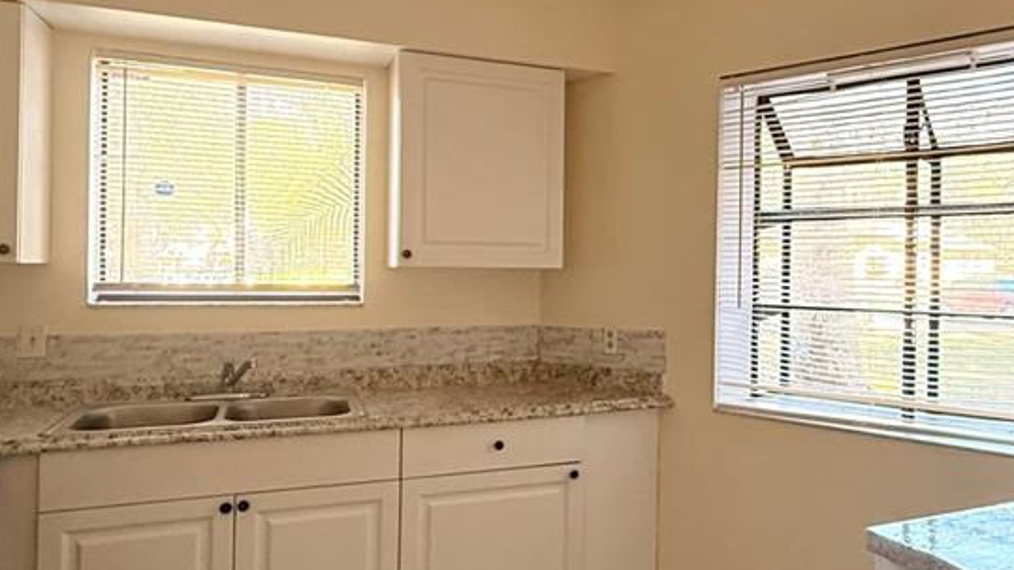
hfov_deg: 64.9
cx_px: 649
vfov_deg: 40.1
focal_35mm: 29
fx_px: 780
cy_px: 265
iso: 400
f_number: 2.2
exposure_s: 1/60
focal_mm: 2.22
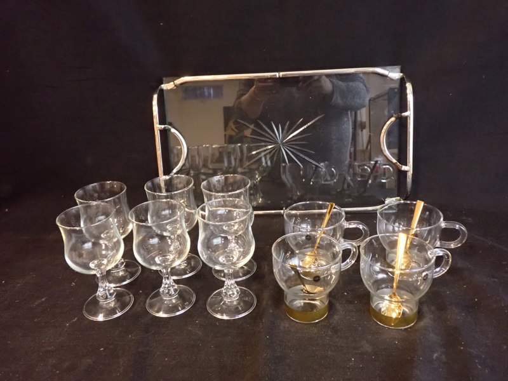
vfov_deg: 46.8
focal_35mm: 30
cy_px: 190
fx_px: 440
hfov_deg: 60.0
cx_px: 254
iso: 1250
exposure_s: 1/40
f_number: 2.3
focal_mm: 5.4
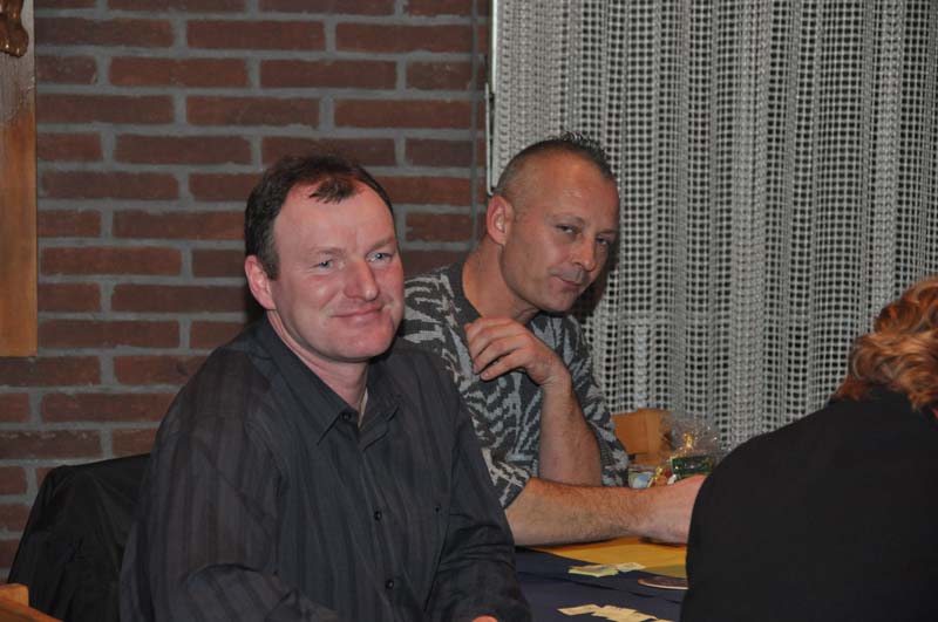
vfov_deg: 10.1
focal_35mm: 135
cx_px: 469
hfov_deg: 15.2
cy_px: 311
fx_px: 3512
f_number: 5.3
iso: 1100
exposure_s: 1/60
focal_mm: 90
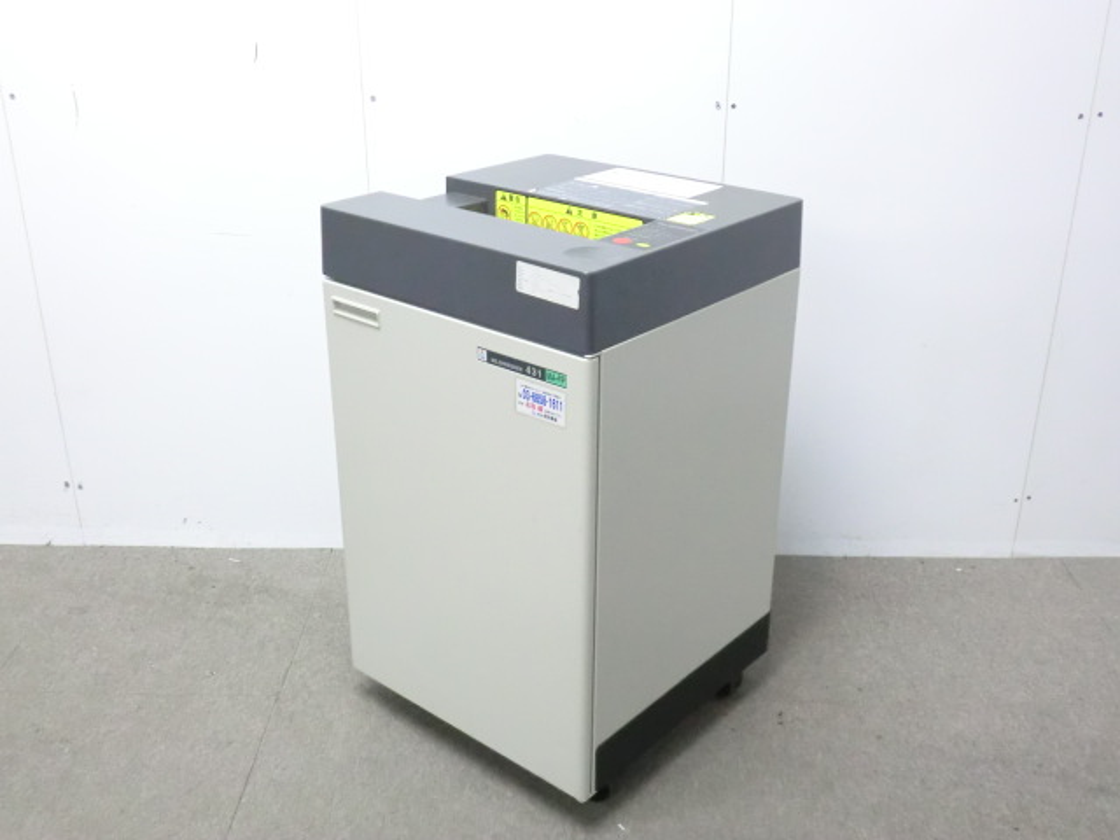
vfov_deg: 37.7
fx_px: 1229
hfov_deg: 49.0
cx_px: 560
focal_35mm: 38
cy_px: 420
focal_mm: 6.9
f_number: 3.9
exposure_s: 1/30
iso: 800
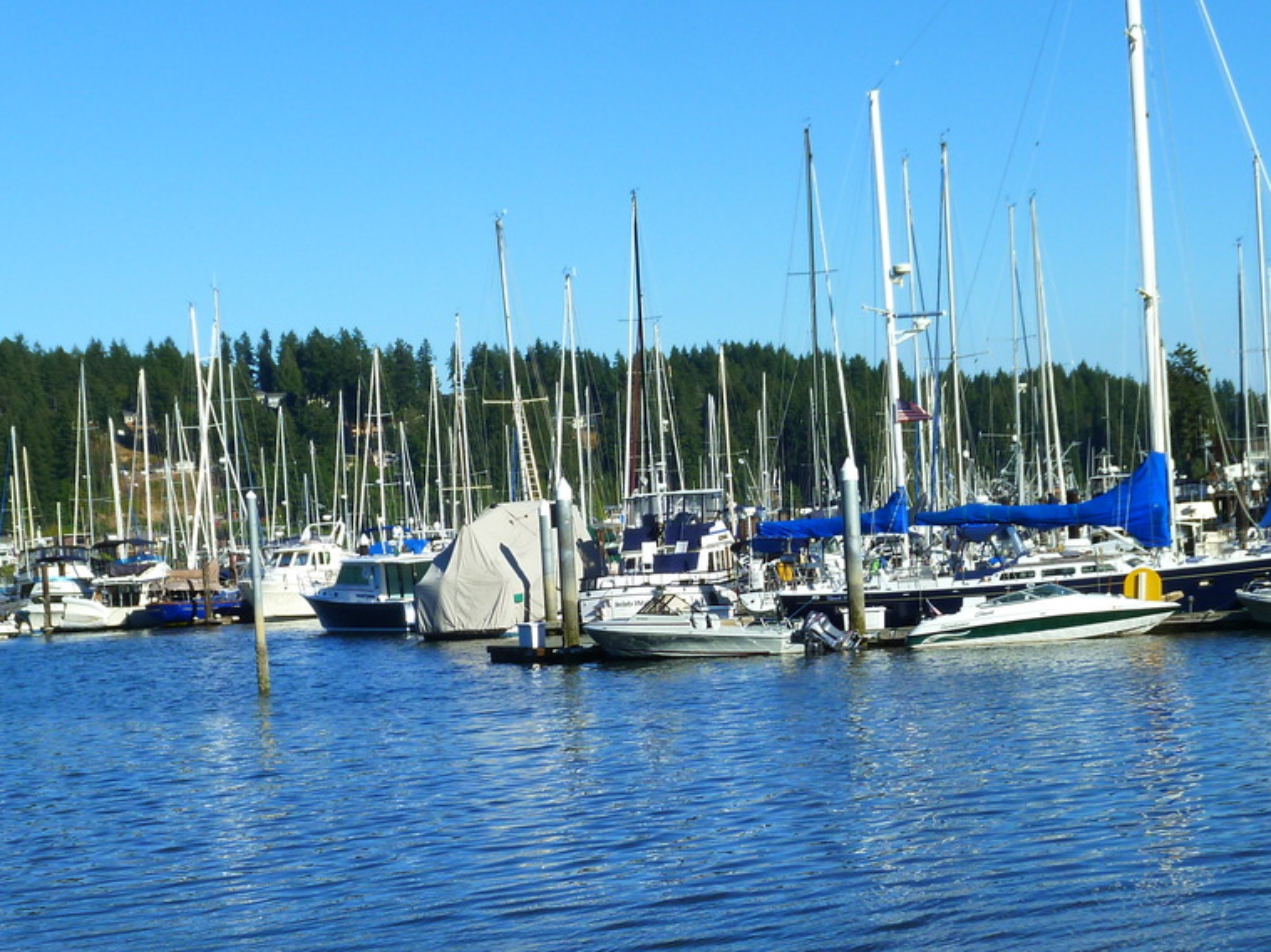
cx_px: 571
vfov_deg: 18.1
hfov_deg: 24.1
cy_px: 748
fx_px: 2974
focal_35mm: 81
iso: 80
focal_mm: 8.6
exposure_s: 1/500
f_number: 4.3
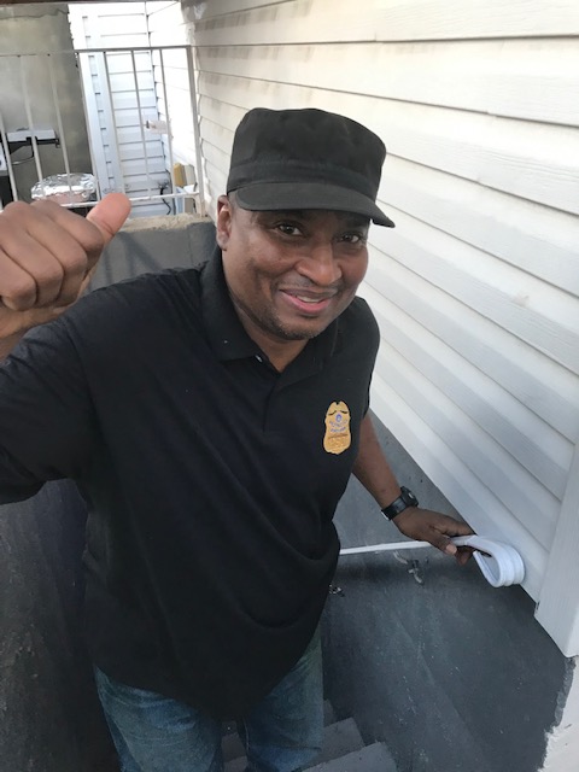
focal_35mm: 28
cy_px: 386
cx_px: 290
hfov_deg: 49.7
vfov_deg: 63.4
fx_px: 624
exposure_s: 1/30
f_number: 1.8
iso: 32
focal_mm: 3.99
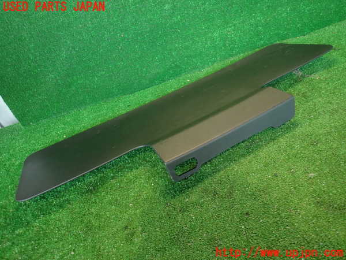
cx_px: 173
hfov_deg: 69.4
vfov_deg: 54.9
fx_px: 250
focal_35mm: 25
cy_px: 130
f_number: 2
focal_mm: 4.5
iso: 200
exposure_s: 1/30
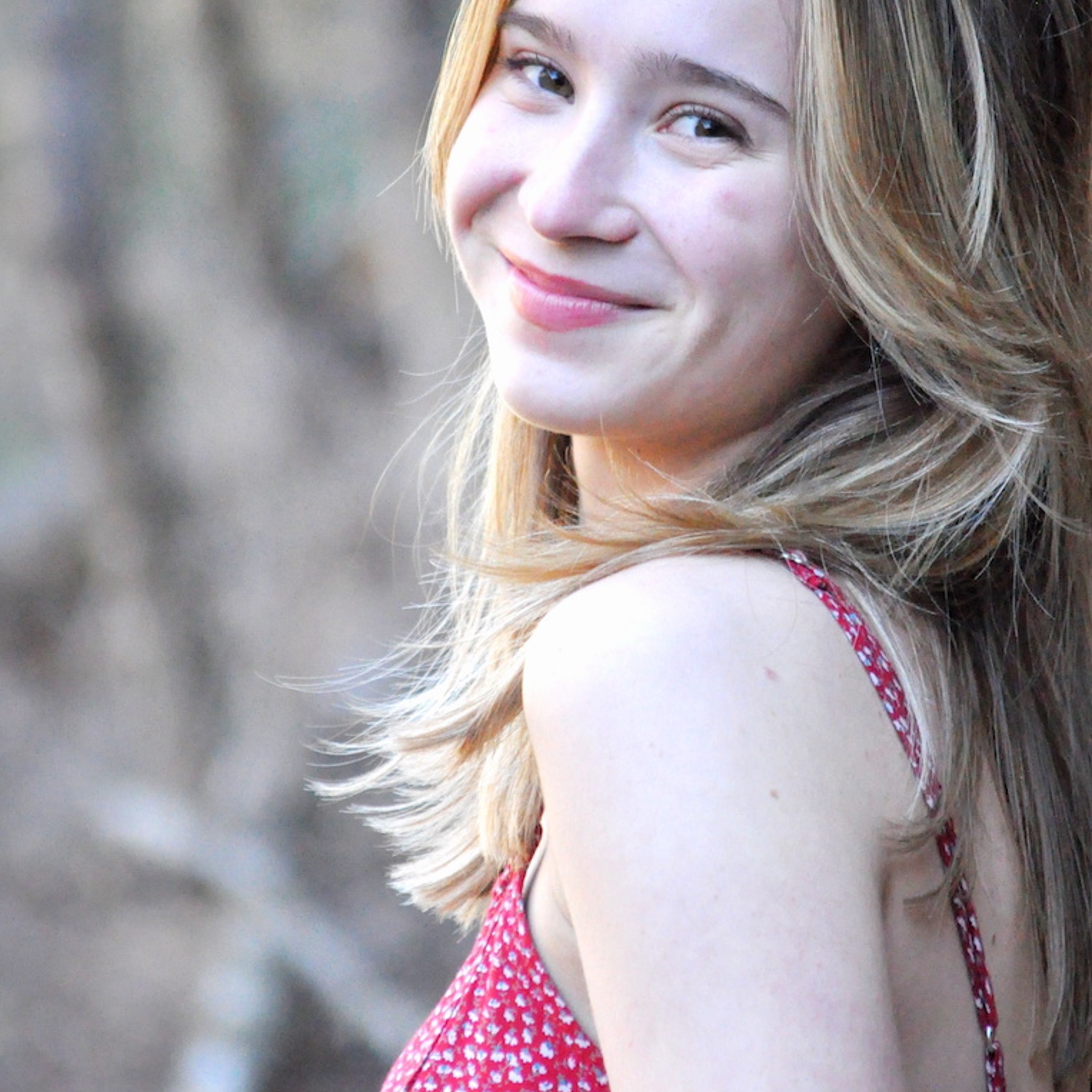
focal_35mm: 251
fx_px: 8958
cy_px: 543
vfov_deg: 7.0
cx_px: 626
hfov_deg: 7.0
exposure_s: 1/640
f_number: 4.5
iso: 3200
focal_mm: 100
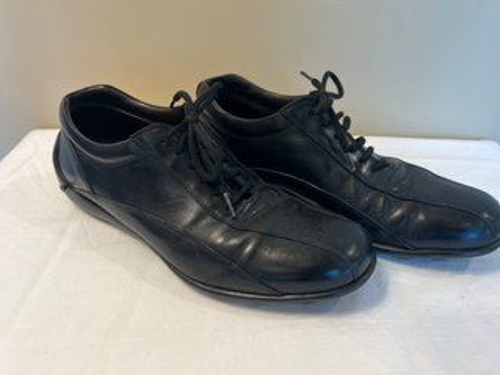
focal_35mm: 28
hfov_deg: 63.4
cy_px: 197
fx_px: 404
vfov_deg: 49.7
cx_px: 263
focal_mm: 5.7
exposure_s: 1/120
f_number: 1.5
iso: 100
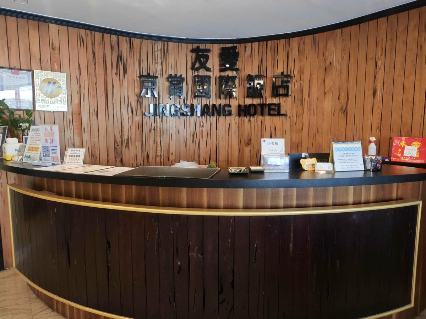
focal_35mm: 22
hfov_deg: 76.4
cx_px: 213
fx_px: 271
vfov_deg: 61.1
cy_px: 160
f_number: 1.8
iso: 160
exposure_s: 1/30
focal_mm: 2.03
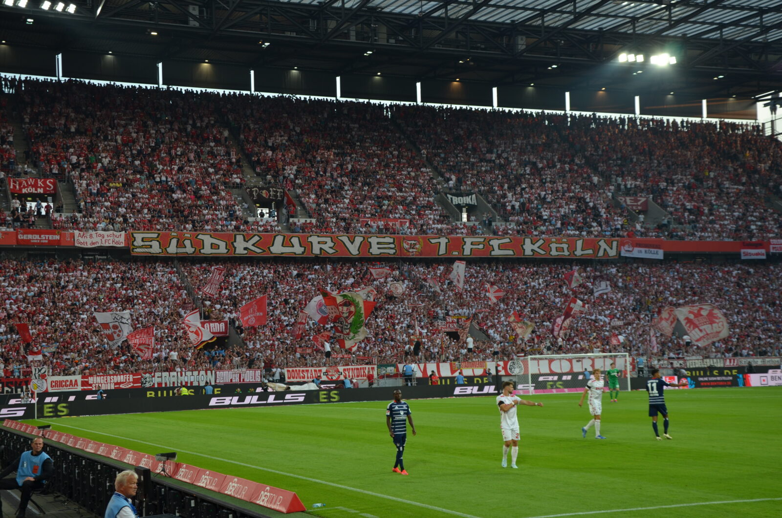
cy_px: 259
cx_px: 391
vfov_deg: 23.7
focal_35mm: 57
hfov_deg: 35.1
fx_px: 1236
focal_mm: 38
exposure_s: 1/160
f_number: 6.3
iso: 200
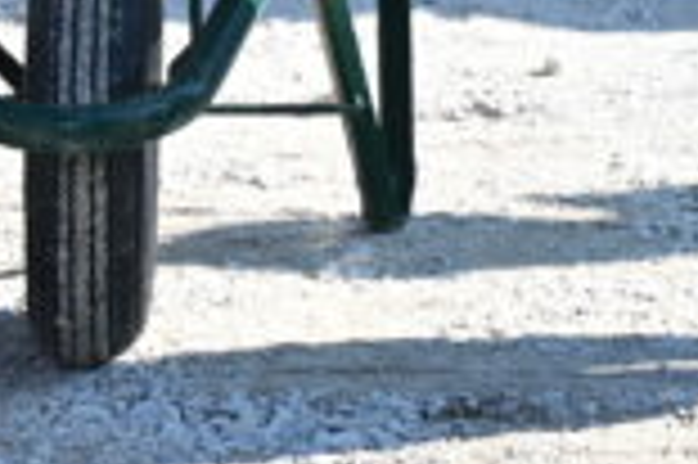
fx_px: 5229
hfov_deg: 7.4
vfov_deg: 4.8
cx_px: 1382
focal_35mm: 270
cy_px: -921
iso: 100
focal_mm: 41
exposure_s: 1/200
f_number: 7.1
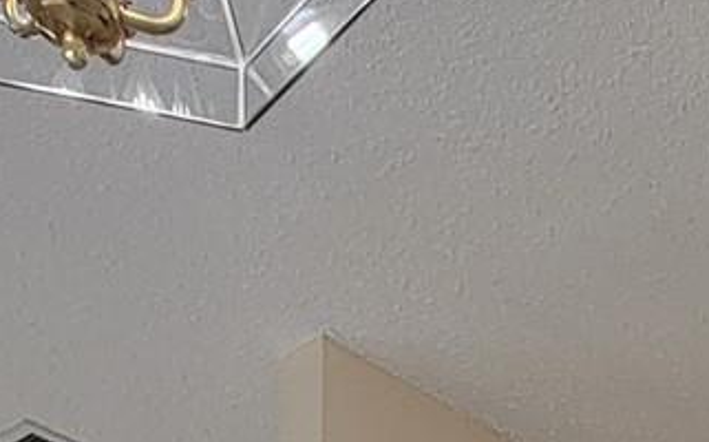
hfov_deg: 21.8
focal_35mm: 88
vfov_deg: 9.9
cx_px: 861
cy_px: 1436
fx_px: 1699
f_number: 2.2
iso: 80
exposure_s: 1/120
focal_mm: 2.2
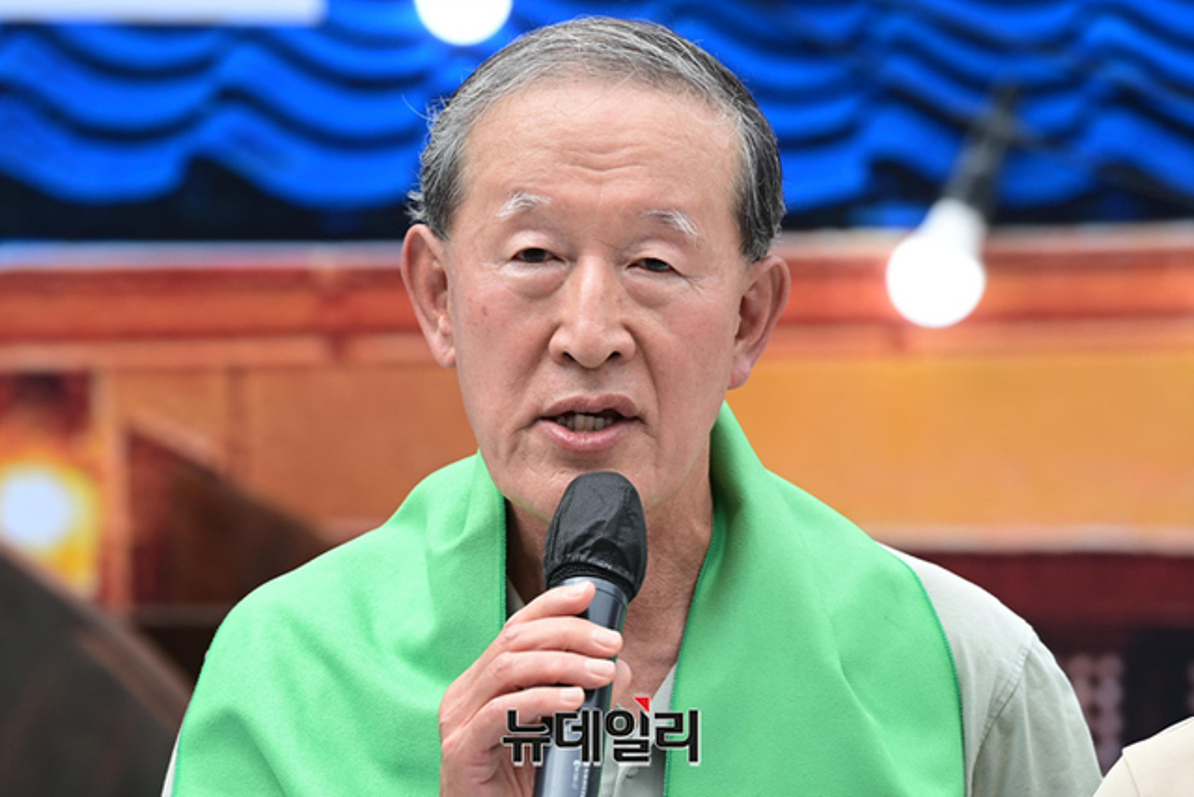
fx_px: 11610
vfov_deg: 3.9
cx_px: 597
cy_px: 398
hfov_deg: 5.9
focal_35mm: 350
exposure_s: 1/250
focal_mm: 350
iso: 200
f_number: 7.1
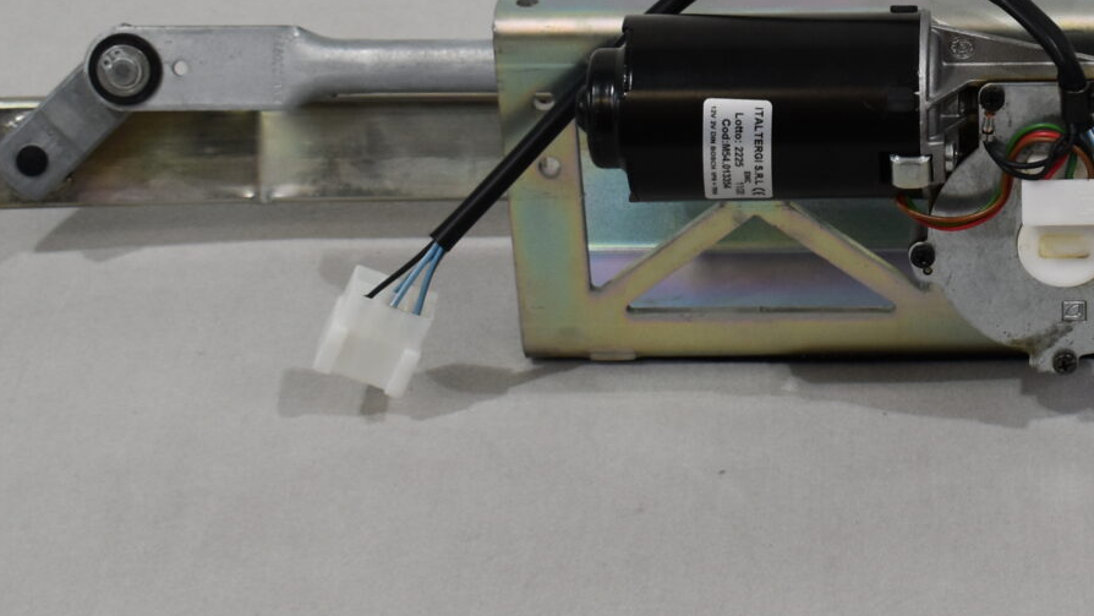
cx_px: 1143
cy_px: 110
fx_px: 3133
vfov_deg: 11.2
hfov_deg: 19.1
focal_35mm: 108
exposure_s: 1/125
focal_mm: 24
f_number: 5.6
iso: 400
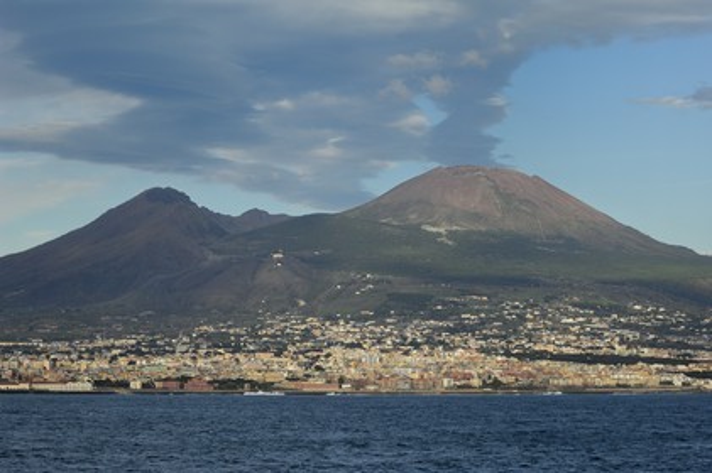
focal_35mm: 112
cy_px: 236
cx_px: 356
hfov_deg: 18.2
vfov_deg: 12.2
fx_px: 2223
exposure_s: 1/400
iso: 200
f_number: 8
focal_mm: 75
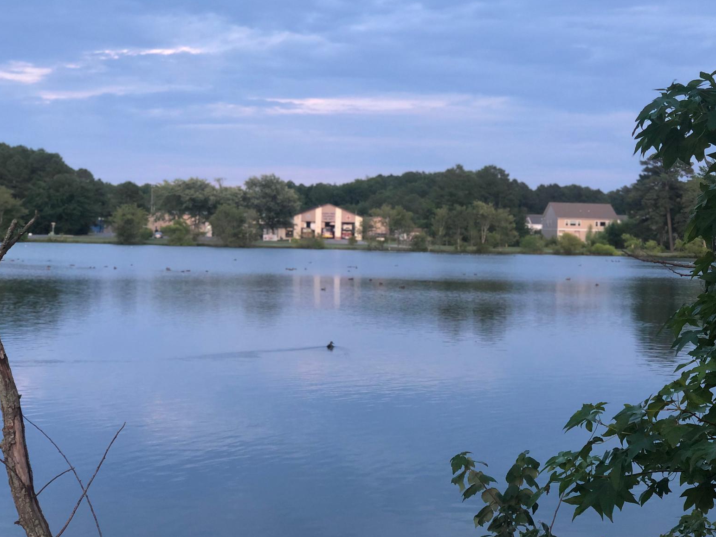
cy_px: 242
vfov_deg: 21.3
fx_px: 1428
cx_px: 451
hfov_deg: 28.0
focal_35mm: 69
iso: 64
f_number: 2.4
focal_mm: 6
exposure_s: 1/60
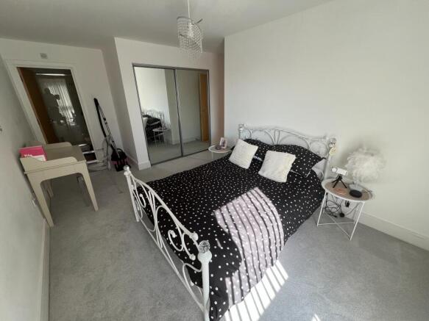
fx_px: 161
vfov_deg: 89.9
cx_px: 214
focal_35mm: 13
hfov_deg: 106.2
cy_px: 160
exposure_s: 1/99
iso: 40
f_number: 1.8
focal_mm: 1.57
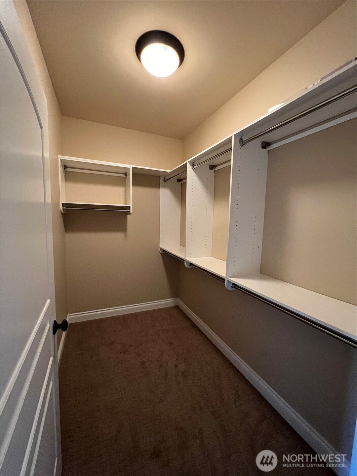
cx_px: 178
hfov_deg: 89.9
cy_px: 238
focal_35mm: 13
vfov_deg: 106.2
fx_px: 179
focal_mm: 1.57
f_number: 1.8
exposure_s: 1/60
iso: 800
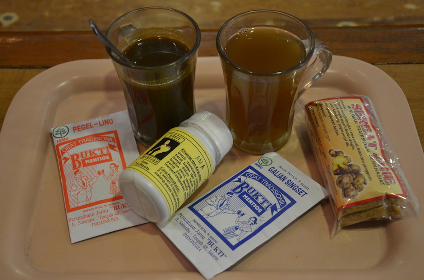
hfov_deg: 39.0
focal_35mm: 51
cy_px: 140
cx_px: 212
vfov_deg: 26.4
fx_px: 599
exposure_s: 1/40
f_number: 4.2
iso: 800
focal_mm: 34
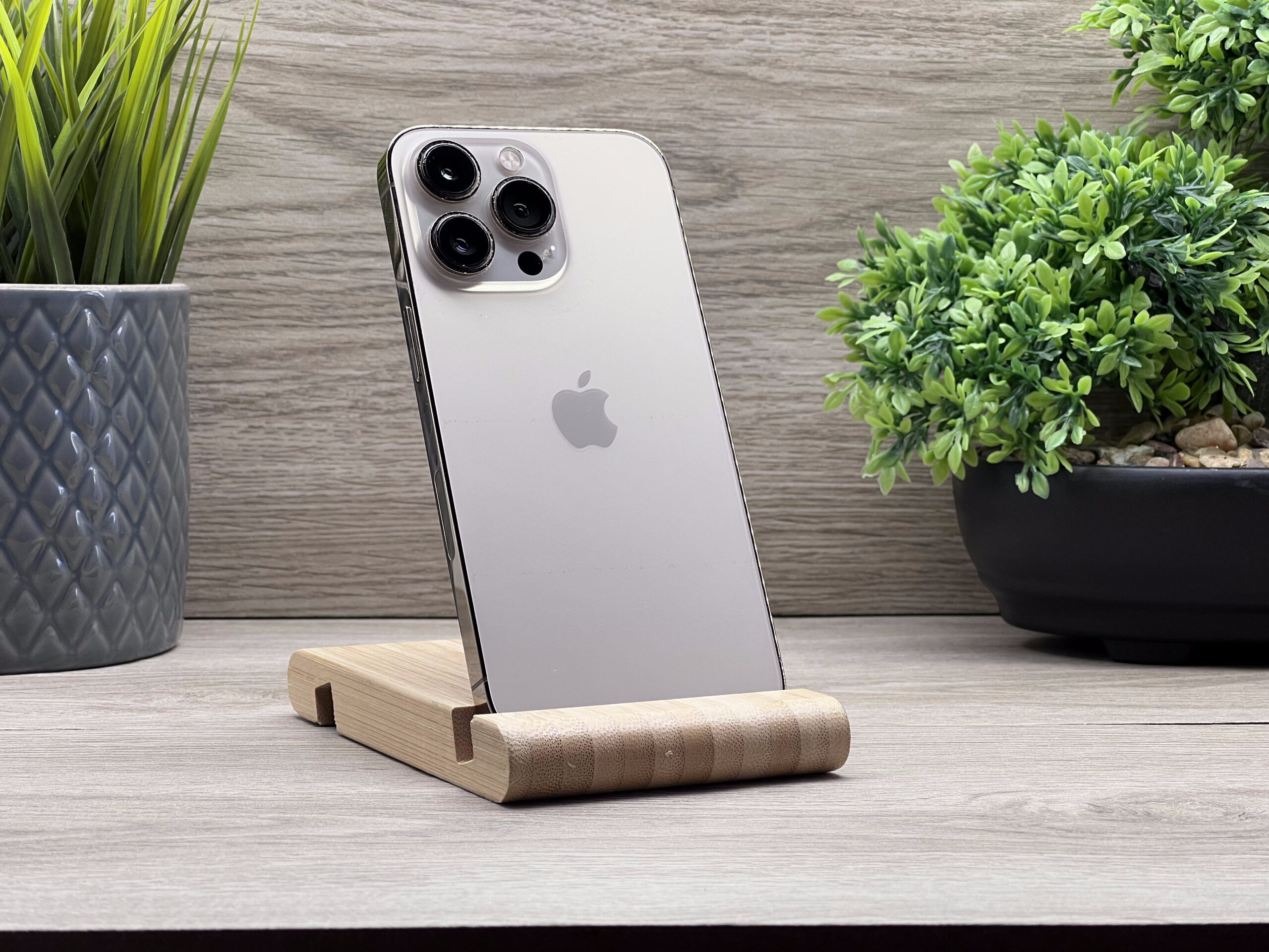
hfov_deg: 25.3
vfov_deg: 19.1
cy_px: 476
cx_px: 634
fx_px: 2823
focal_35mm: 77
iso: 80
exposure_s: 1/100
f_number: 2.8
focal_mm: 9
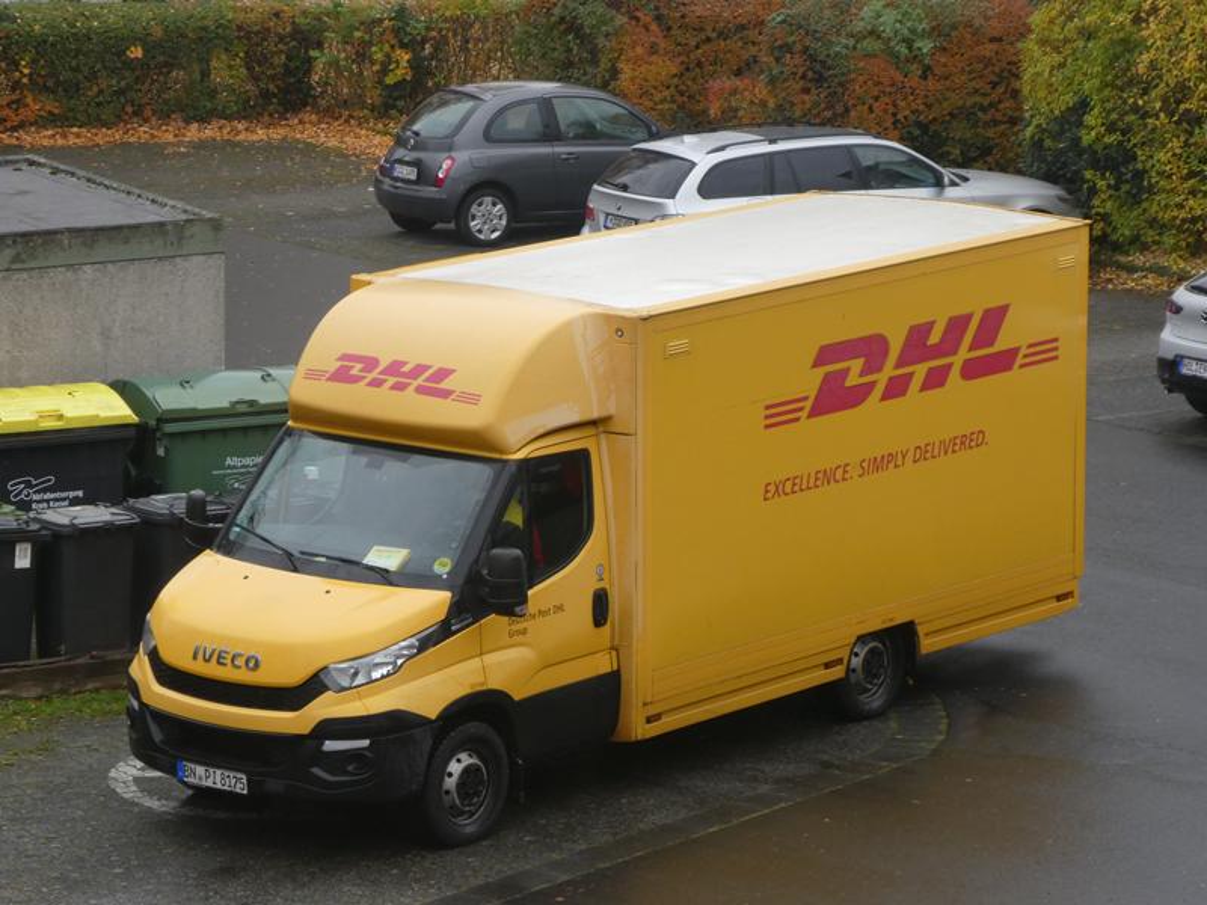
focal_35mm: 151
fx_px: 5265
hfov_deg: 13.1
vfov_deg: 9.8
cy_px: 452
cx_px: 604
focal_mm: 27.1
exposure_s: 1/80
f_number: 5.4
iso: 200
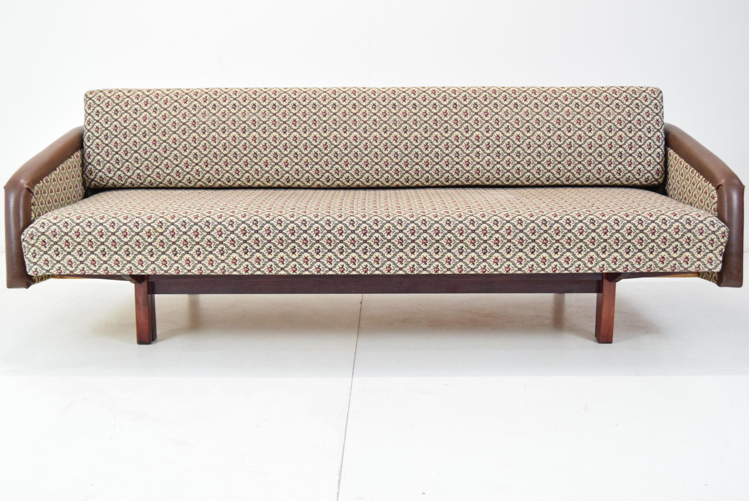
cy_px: 253
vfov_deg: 31.9
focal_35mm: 42
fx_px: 874
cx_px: 370
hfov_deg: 46.4
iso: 1600
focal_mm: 26
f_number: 5.6
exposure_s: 1/125
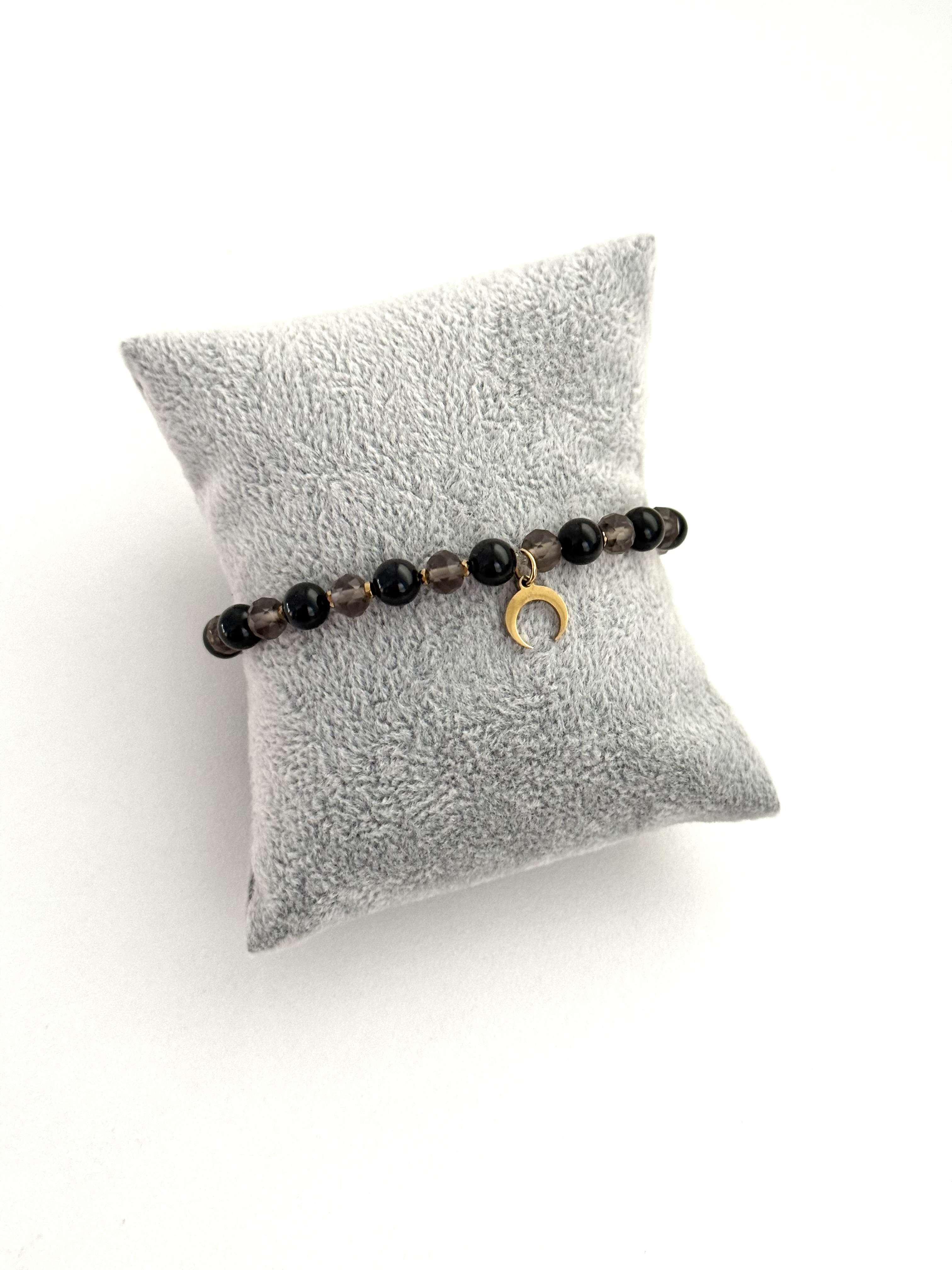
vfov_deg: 39.7
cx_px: 476
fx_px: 1760
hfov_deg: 30.3
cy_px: 635
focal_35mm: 48
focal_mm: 6.76
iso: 160
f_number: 1.78
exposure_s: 1/47
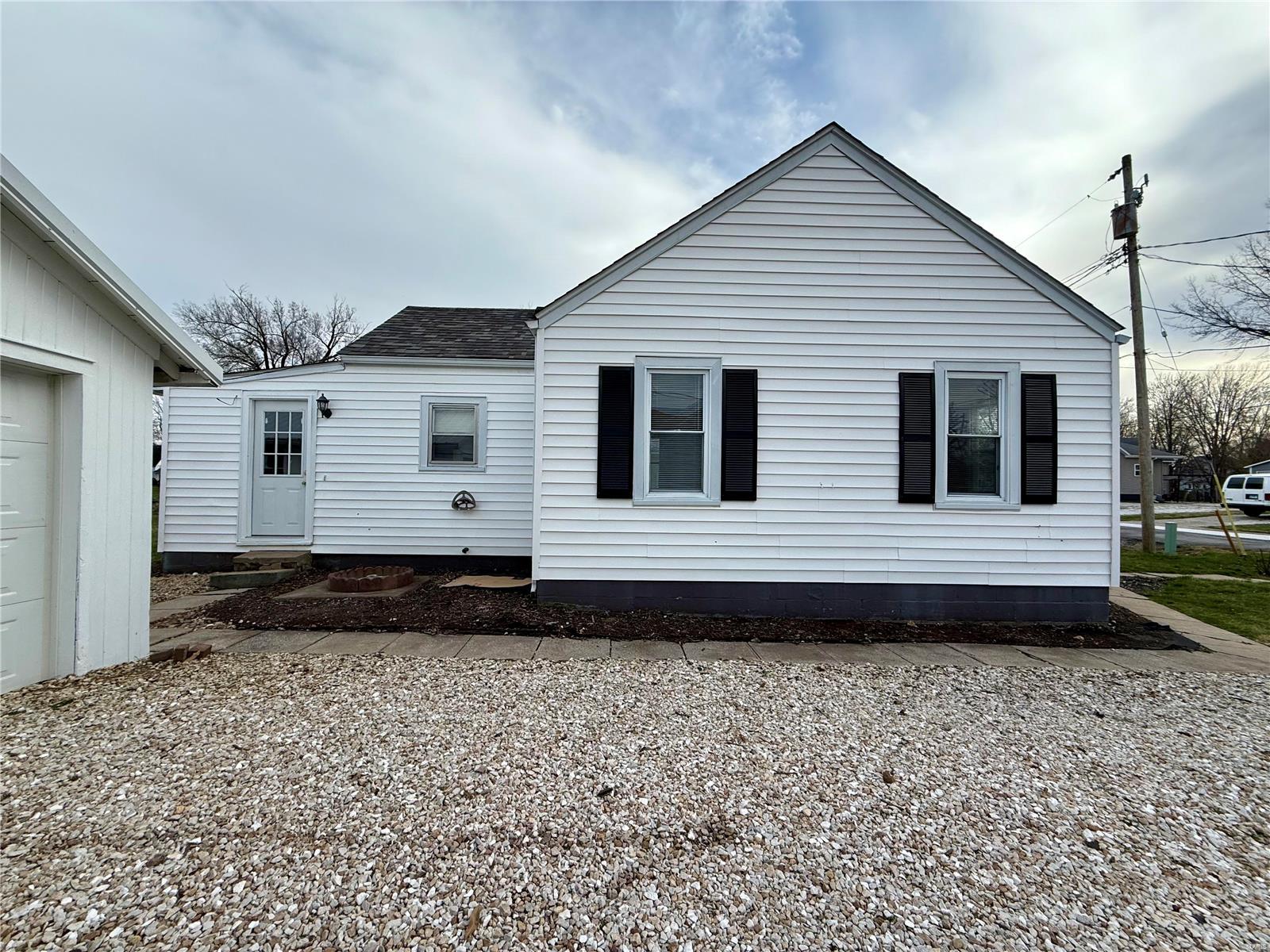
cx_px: 635
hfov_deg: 102.1
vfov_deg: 85.7
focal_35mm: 14
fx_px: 514
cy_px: 476
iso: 50
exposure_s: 1/955
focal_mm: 2.22
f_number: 2.2
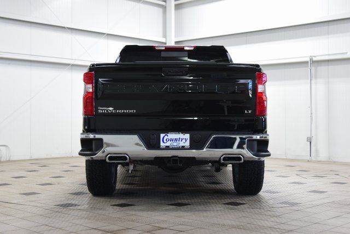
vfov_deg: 25.1
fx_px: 525
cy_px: 117
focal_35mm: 54
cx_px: 175
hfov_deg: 36.9
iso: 1600
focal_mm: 36
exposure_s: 1/60
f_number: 4.5
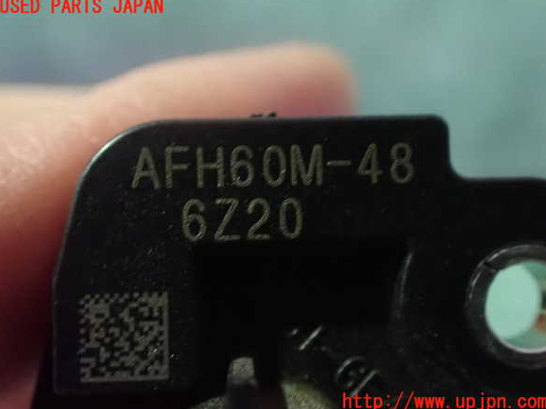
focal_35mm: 45
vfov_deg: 32.2
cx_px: 273
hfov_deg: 42.1
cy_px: 204
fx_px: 710
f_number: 2.9
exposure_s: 1/25
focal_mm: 7.84
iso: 1600
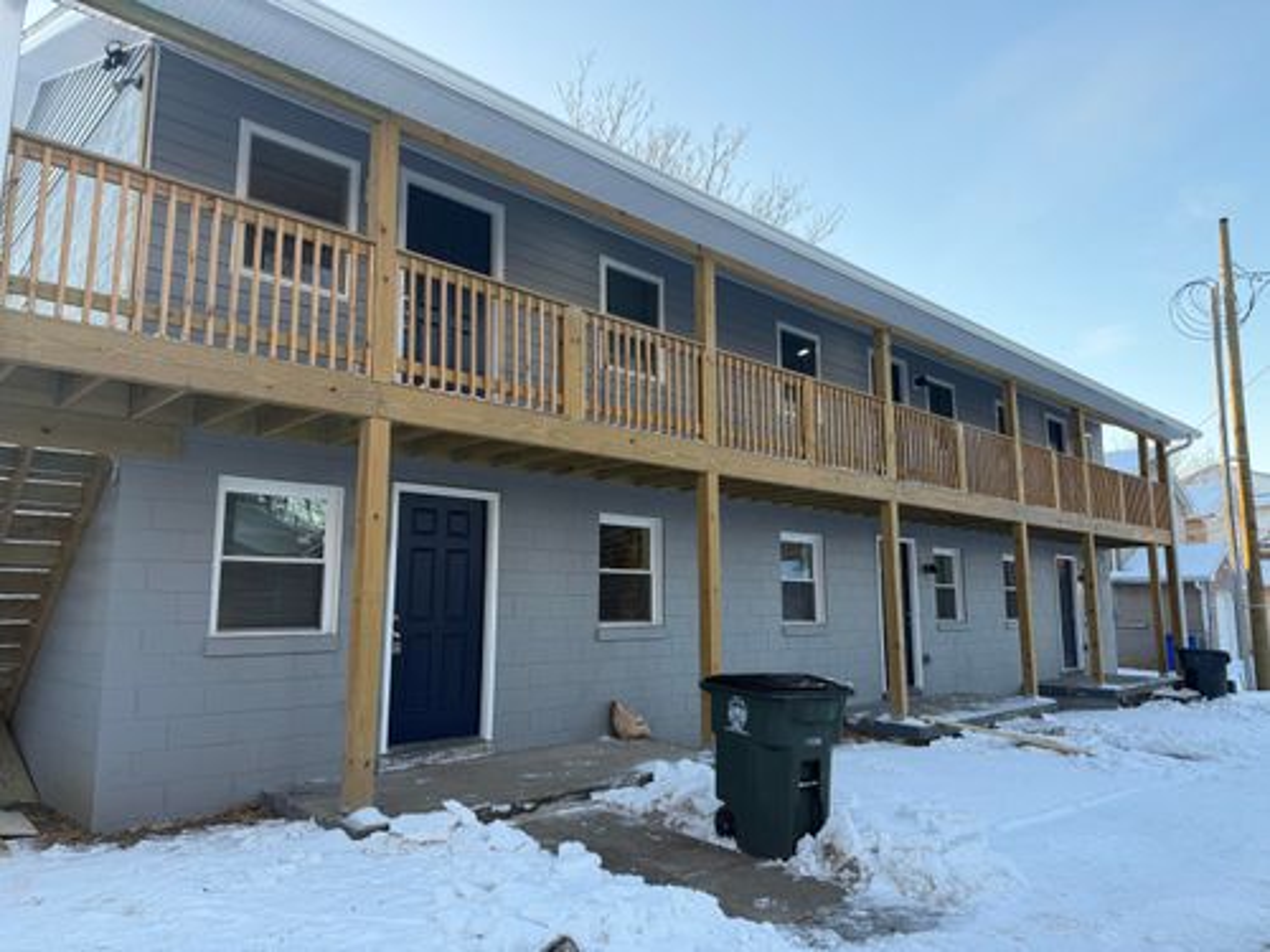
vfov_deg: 56.8
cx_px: 635
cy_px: 476
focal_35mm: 24
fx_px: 881
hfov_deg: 71.6
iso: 100
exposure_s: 1/580
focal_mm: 6.76
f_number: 1.78
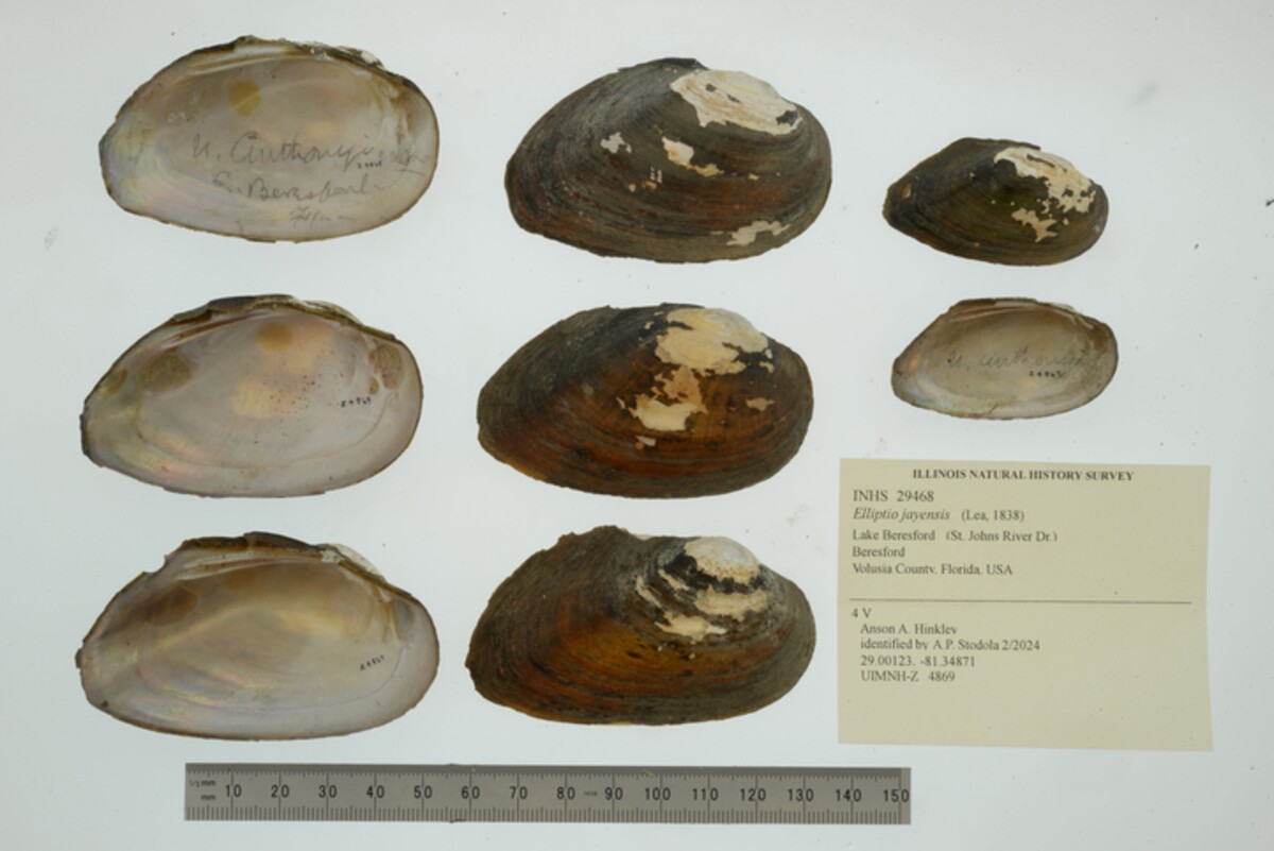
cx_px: 637
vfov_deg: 22.6
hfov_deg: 33.4
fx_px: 2124
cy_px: 426
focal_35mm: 60
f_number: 32
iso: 100
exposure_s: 1/10
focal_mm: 60
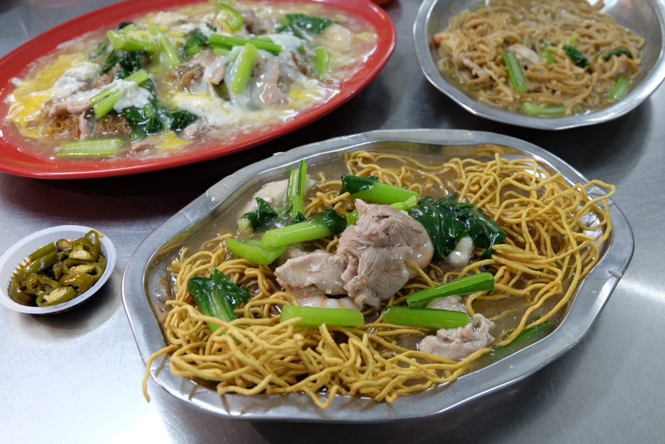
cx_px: 332
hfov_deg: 53.1
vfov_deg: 36.9
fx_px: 665
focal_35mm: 36
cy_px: 222
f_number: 5.6
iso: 800
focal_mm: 24.3
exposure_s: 1/15
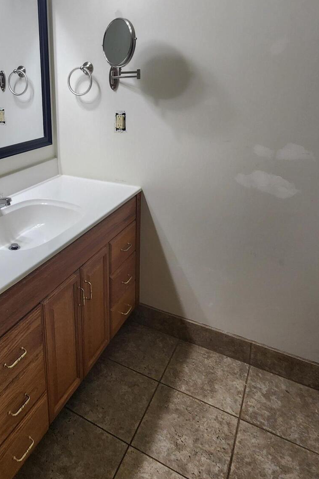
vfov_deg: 71.9
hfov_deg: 50.1
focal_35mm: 24
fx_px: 319
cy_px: 165
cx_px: 65
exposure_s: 1/60
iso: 100
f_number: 2.2
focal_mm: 2.2
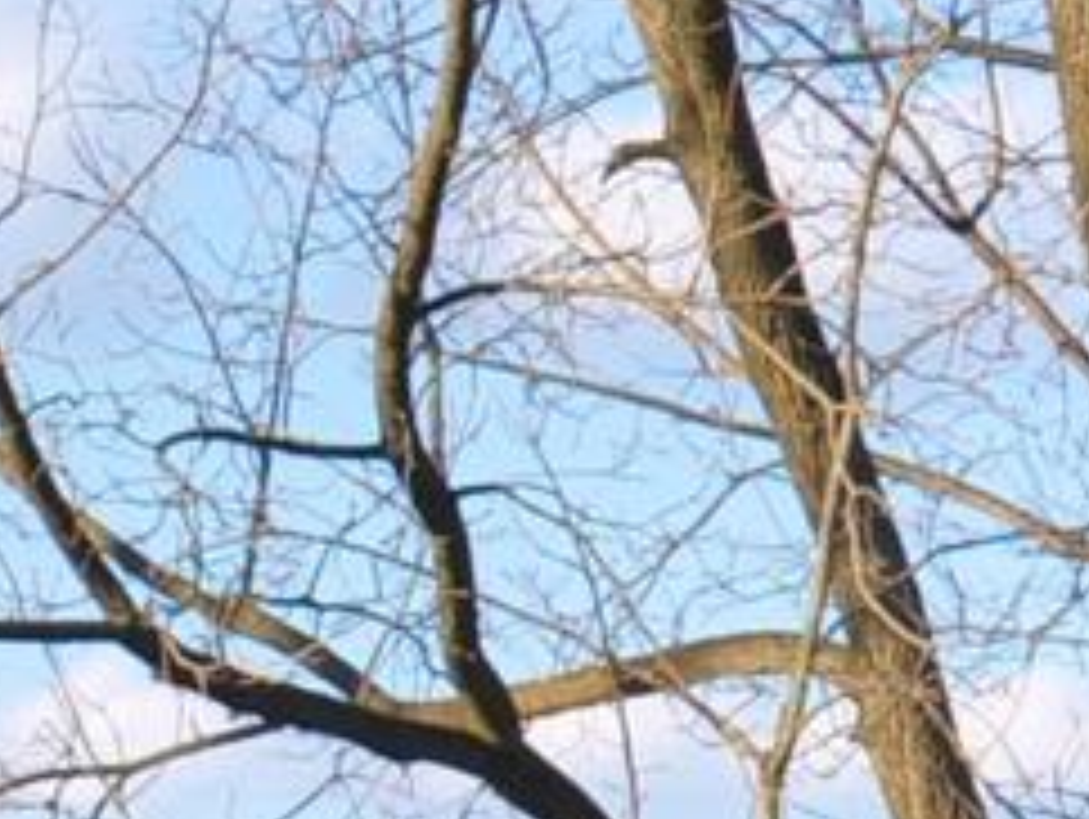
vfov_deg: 6.7
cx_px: -828
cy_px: 1318
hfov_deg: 8.7
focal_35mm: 219
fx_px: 6896
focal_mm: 18
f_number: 7.1
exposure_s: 1/200
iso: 200
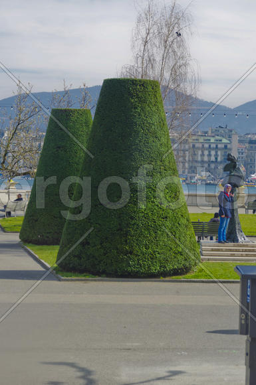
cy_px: 192
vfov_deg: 19.5
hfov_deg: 13.0
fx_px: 1123
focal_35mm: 105
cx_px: 128
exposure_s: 1/125
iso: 100
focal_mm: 70
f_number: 5
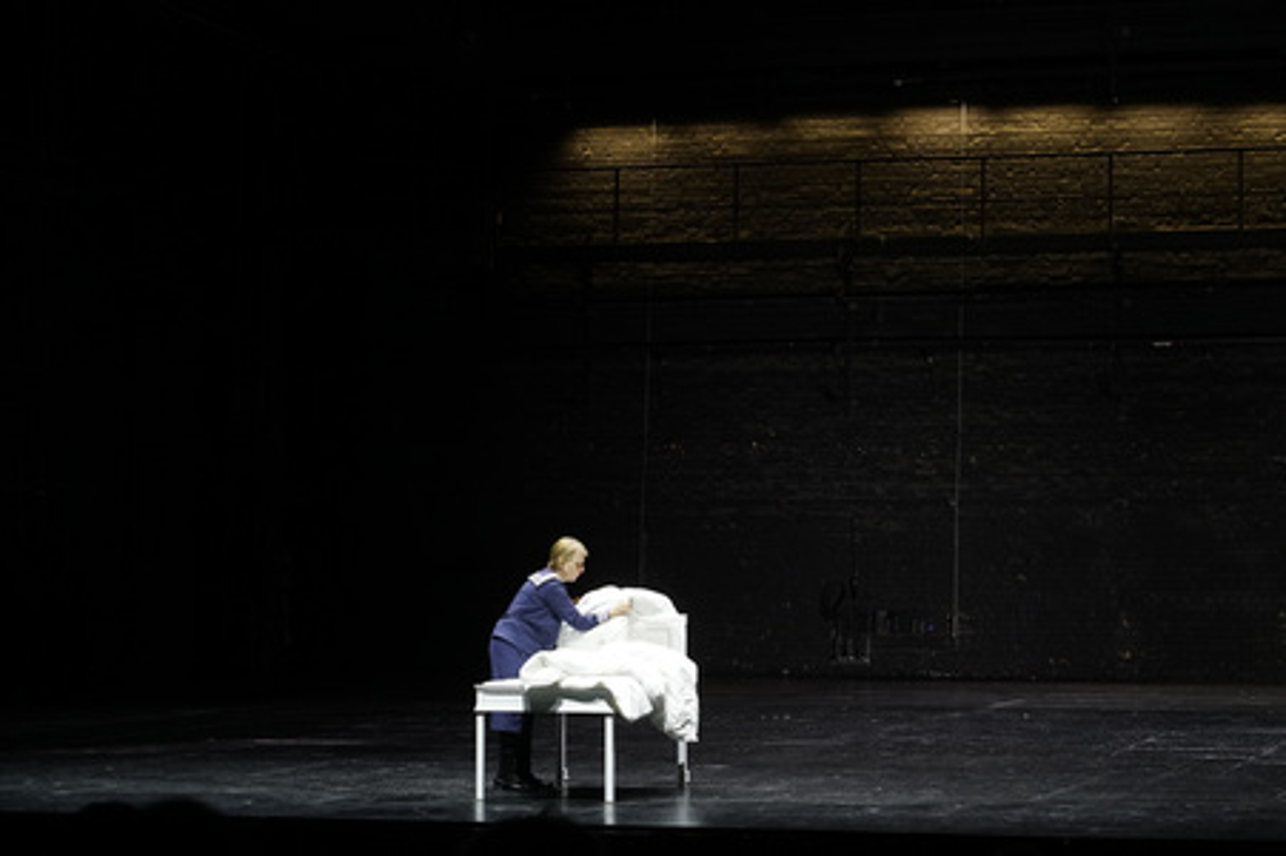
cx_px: 643
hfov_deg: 23.9
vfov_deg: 16.0
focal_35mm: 85
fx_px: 3034
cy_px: 428
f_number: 6.3
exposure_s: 1/160
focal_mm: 85
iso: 1600
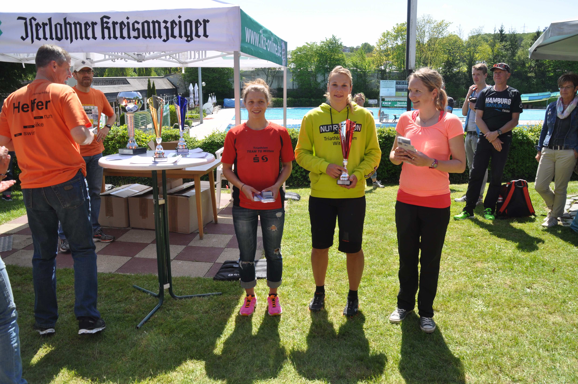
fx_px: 433
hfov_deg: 67.4
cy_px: 192
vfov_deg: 47.8
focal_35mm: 27
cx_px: 289
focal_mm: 18
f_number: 8
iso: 200
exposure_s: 1/250
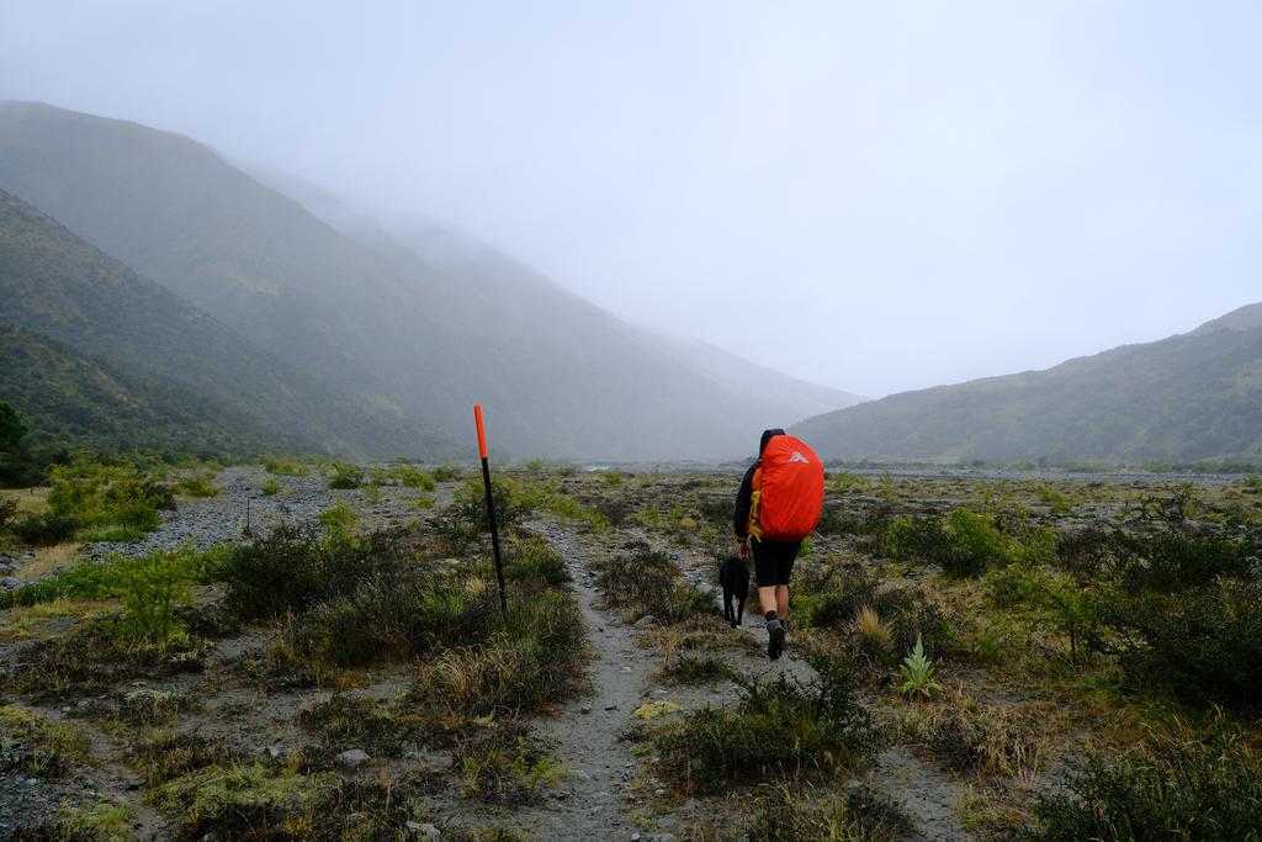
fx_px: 1227
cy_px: 421
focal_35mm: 35
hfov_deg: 54.4
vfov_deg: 37.9
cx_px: 631
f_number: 9
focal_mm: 23
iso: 640
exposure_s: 1/420
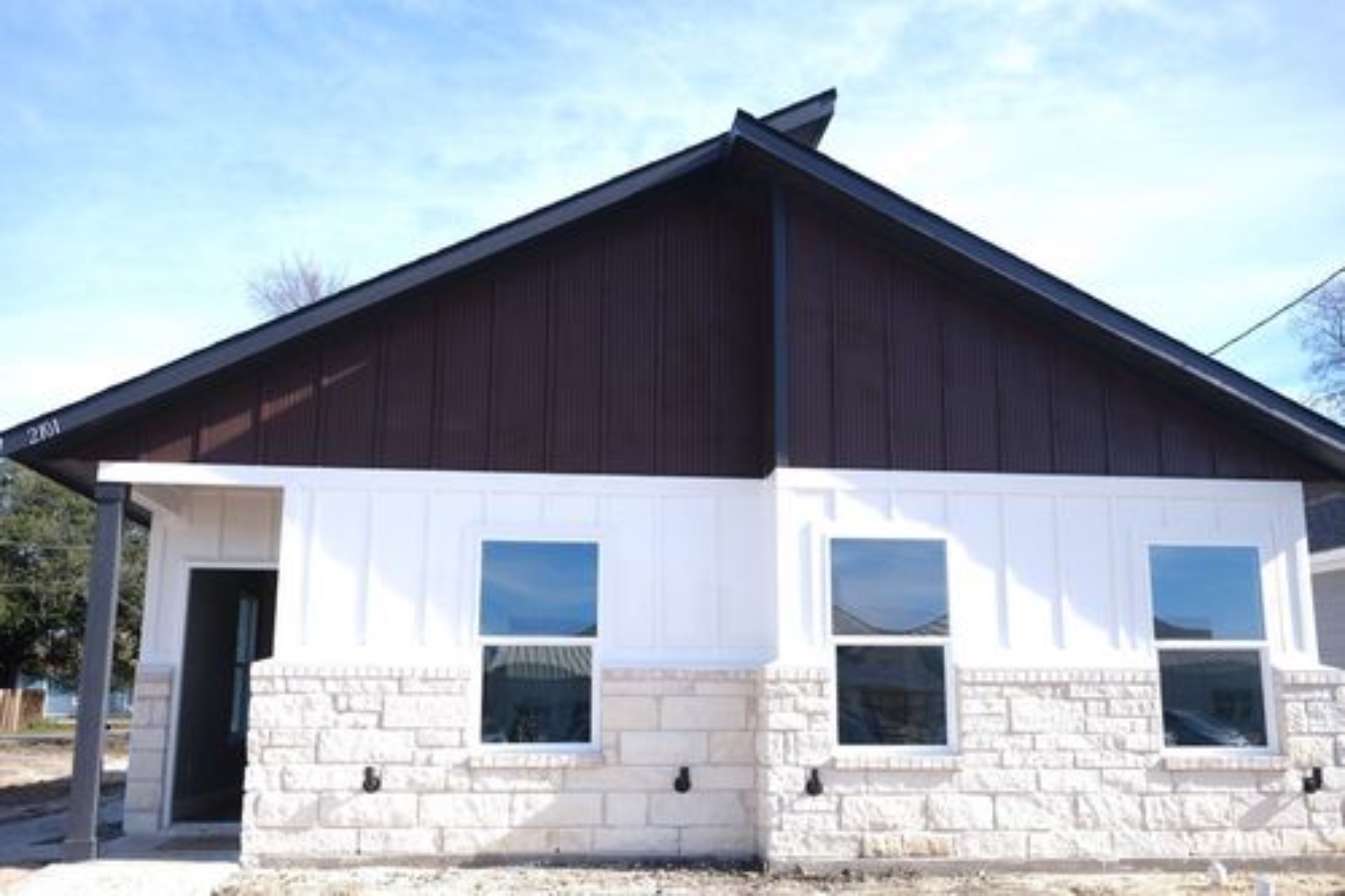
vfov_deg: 37.8
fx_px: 1307
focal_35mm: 35
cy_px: 448
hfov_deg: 54.5
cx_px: 672
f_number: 5
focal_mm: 23
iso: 80
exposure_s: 1/170
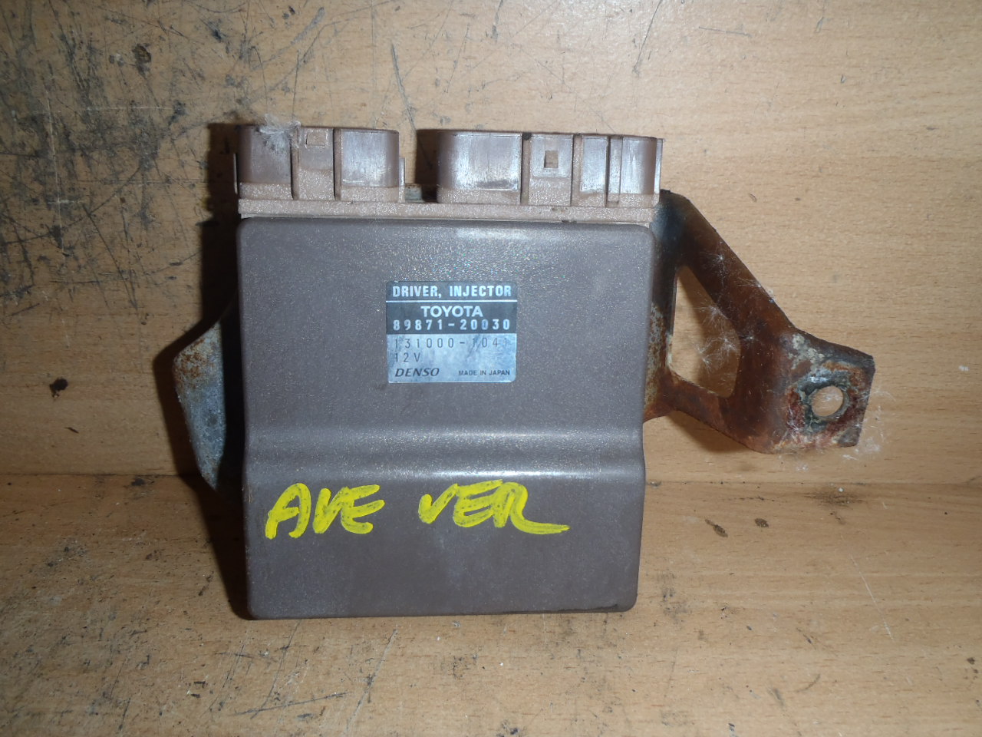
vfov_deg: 49.7
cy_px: 368
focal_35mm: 28
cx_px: 491
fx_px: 794
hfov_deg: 63.4
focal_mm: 5
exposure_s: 1/30
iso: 100
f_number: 3.9
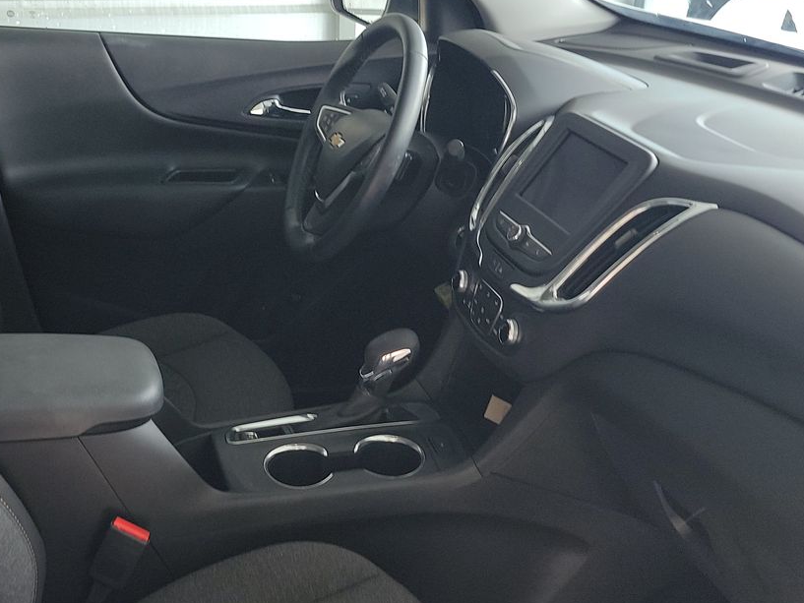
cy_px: 436
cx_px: 276
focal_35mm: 47
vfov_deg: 30.5
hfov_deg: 40.0
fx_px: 1092
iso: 107
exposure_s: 1/59
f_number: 1.8
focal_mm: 6.7
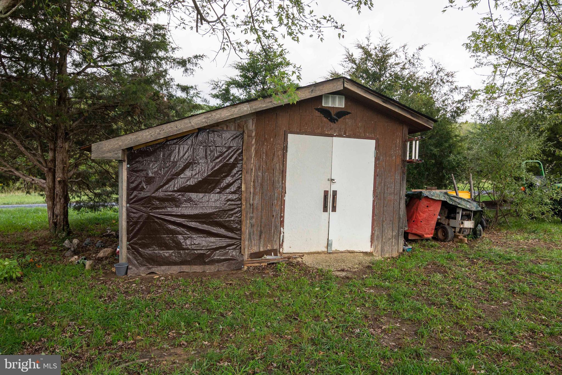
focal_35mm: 24
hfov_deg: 73.7
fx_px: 375
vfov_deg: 53.1
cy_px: 188
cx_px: 281
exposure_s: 1/320
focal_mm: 16
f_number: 9
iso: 320
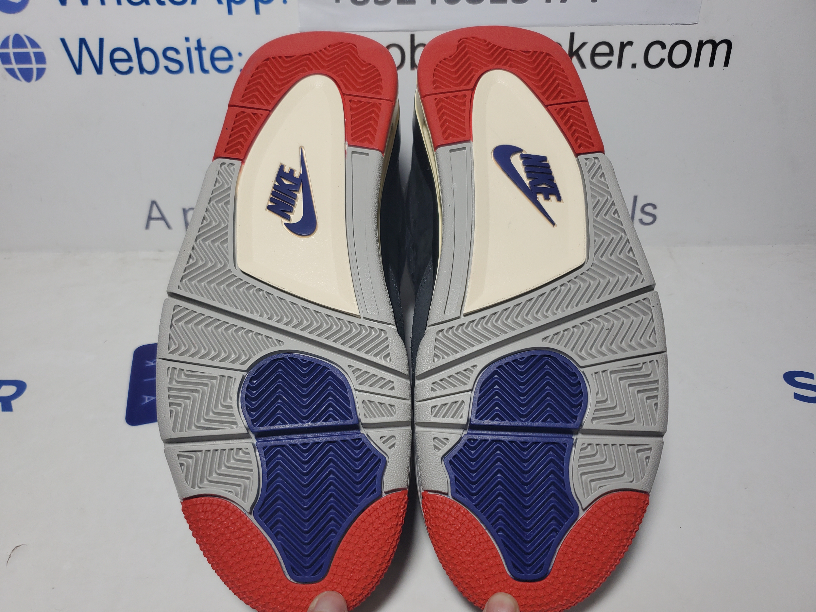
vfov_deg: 53.1
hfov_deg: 67.3
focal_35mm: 26
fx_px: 613
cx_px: 408
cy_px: 306
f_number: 1.5
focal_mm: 4.3
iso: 50
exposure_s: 1/605
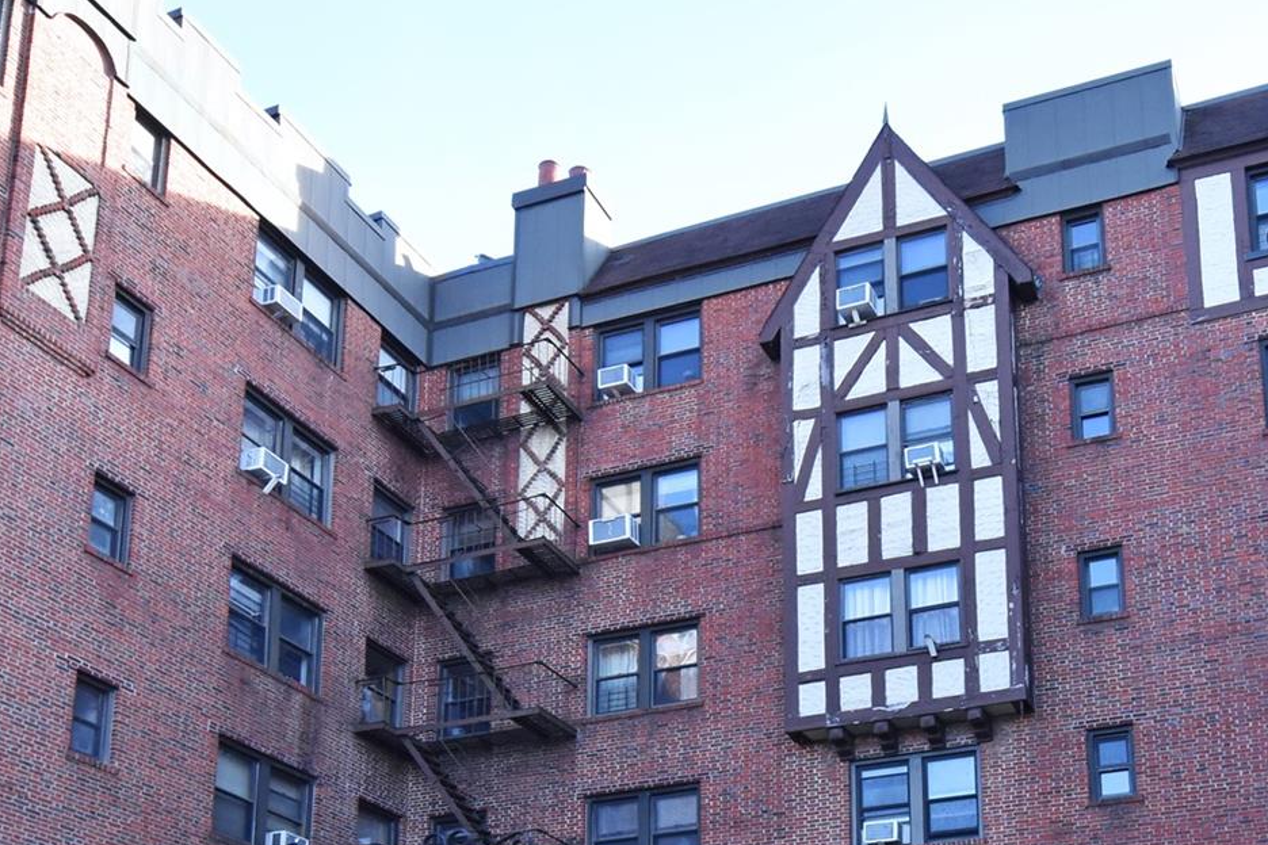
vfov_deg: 35.8
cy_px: 657
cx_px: 901
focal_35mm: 36
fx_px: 1271
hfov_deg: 51.4
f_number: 10
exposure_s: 1/125
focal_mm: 11
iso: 800
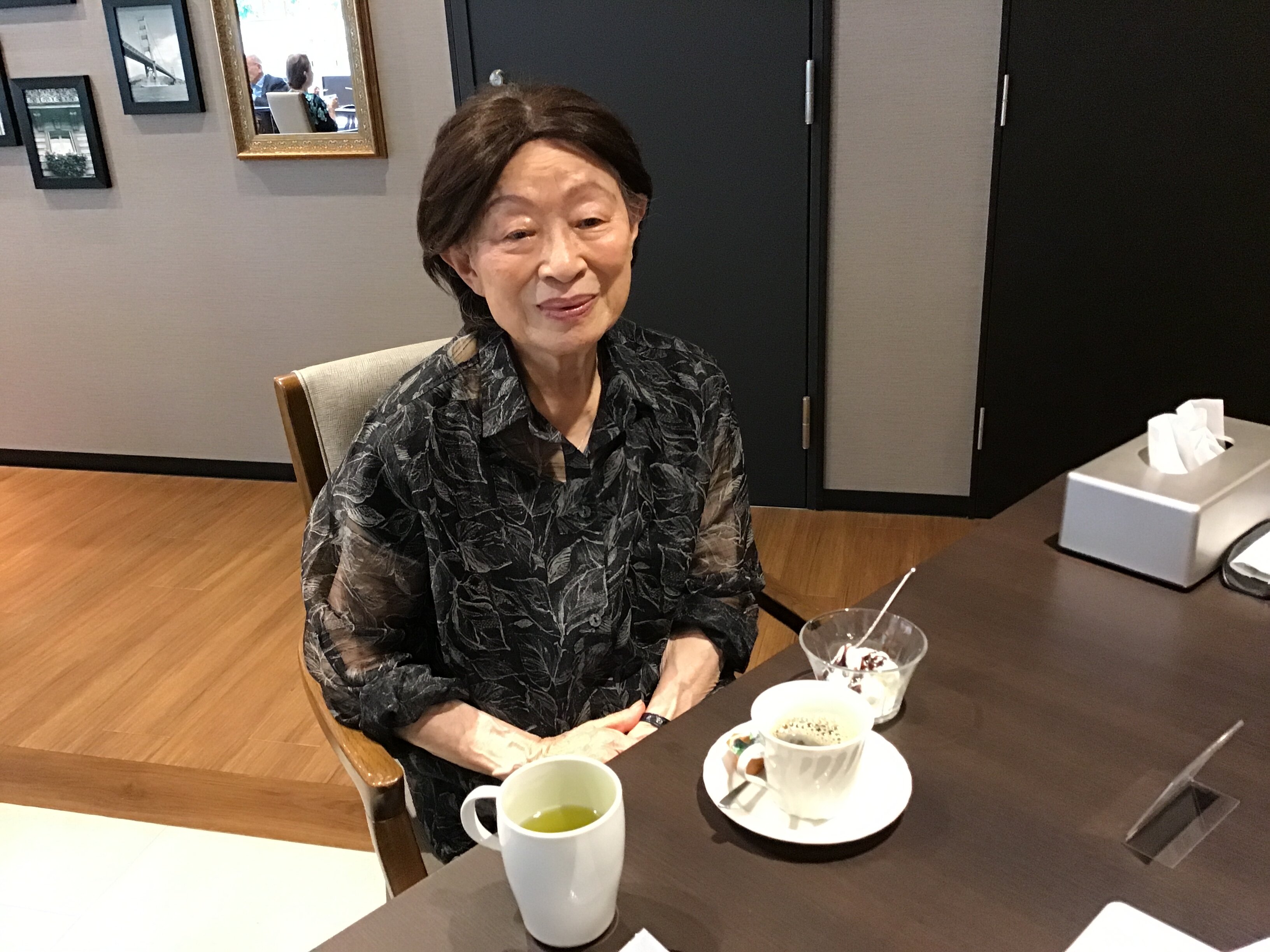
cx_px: 635
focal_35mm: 31
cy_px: 476
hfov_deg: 58.4
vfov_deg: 45.4
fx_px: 1137
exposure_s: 1/30
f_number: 2.4
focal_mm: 3.3
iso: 200
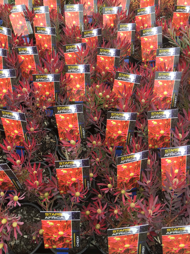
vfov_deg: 61.7
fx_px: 212
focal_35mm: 29
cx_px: 95
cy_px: 127
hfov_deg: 48.2
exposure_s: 1/100
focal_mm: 4.15
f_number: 2.2
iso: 50
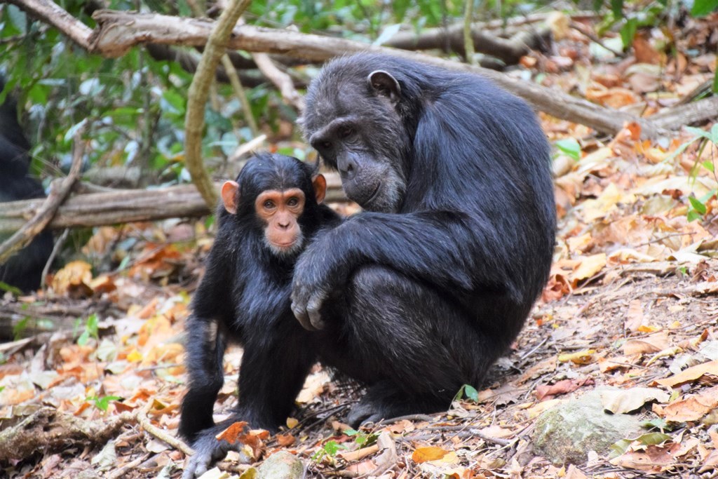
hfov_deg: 8.9
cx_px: 359
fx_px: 4637
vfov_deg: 5.9
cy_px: 240
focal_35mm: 232
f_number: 6
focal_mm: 155
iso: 2000
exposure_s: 1/125
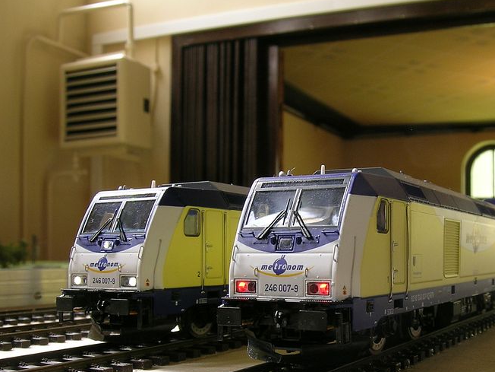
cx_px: 339
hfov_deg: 42.2
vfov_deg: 32.5
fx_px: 629
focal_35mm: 44
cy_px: 259
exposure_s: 1/7.8
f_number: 5
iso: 50
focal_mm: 5.8
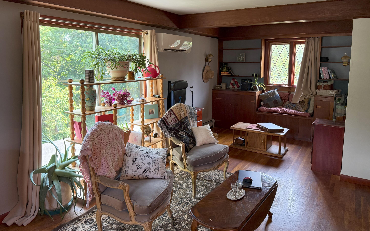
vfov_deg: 47.4
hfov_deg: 70.4
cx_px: 187
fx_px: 262
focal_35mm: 26
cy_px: 96
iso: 200
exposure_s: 1/120
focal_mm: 6.76
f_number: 1.78
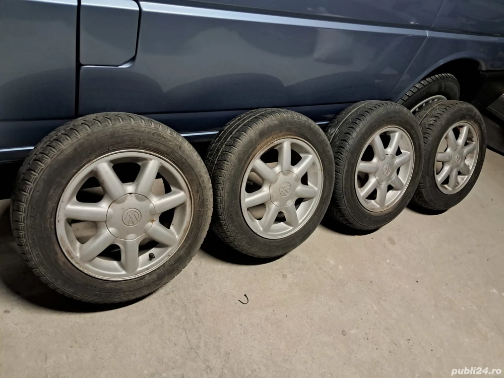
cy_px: 189
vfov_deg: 51.4
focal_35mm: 27
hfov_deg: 65.3
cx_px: 252
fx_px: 393
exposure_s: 1/25
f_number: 1.8
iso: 500
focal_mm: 4
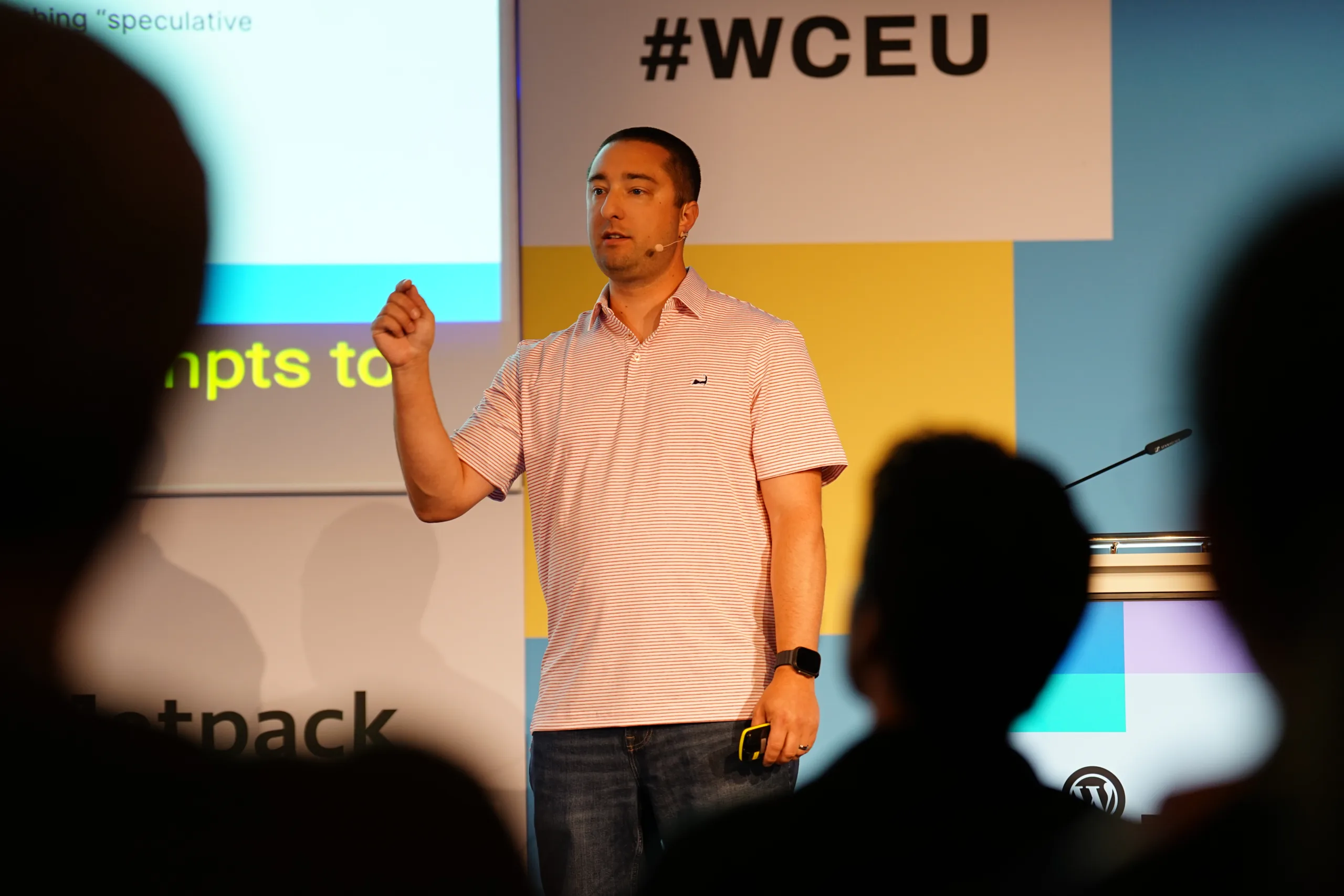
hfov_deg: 17.5
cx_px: 672
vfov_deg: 11.7
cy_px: 448
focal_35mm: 117
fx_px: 4368
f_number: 2.8
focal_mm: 117
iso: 500
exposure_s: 1/125
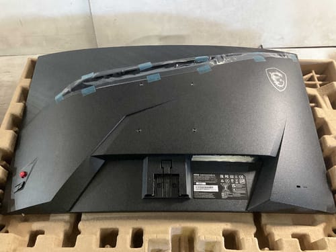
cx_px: 168
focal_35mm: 29
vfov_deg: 48.2
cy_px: 126
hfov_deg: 61.7
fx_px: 281
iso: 250
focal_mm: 3
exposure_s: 1/50
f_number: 1.8
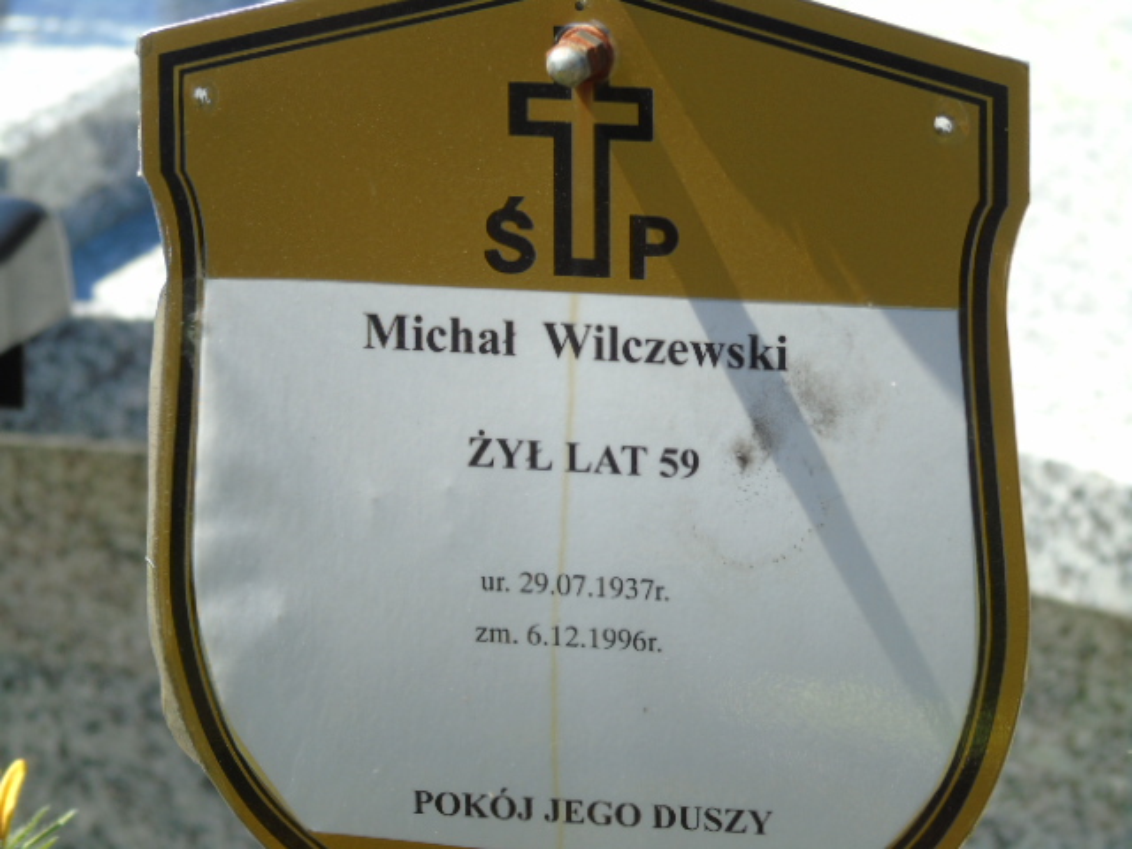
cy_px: 424
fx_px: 11871
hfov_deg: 5.5
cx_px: 566
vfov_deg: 4.1
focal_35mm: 363
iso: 80
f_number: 5.2
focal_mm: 65
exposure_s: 1/160
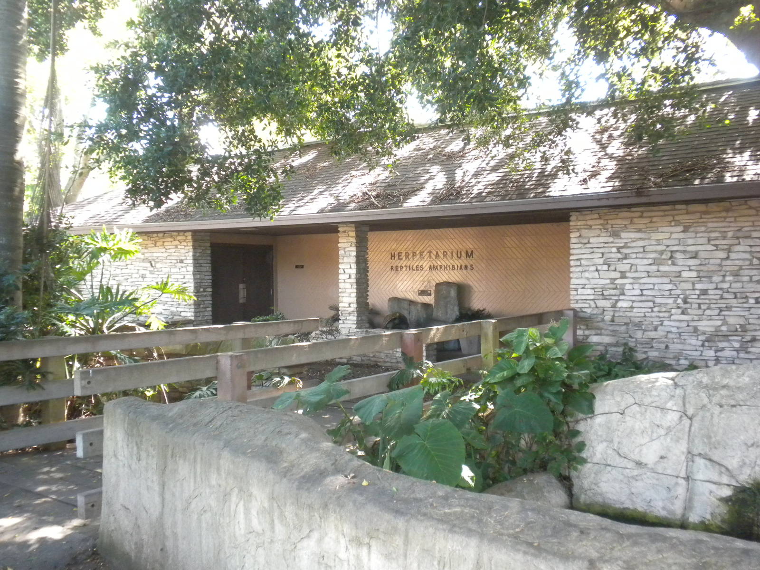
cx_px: 380
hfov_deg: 50.1
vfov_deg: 38.7
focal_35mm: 37
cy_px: 285
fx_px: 812
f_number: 3.5
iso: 429
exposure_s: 1/72.4
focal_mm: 6.6
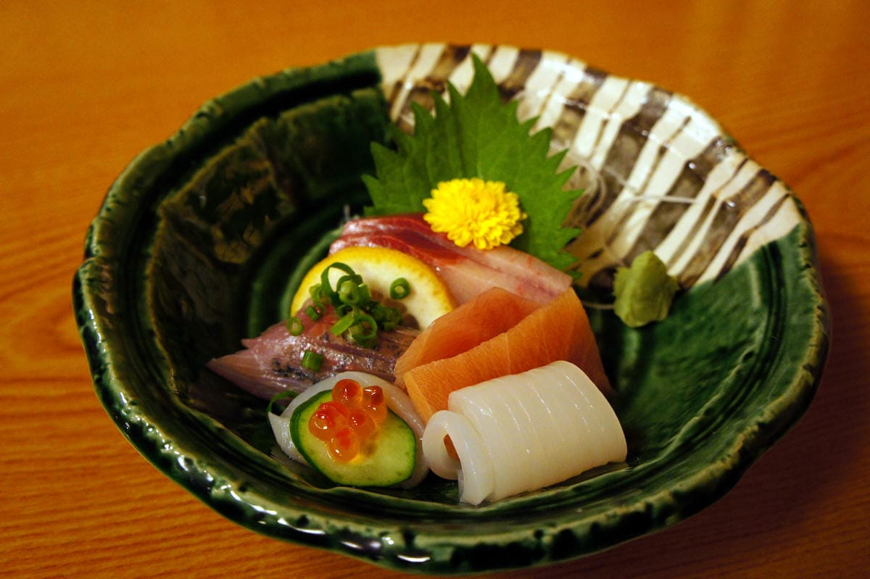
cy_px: 290
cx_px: 435
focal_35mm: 34
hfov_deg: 55.8
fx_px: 821
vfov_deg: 38.9
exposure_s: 1/40
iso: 1600
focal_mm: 23
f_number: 5
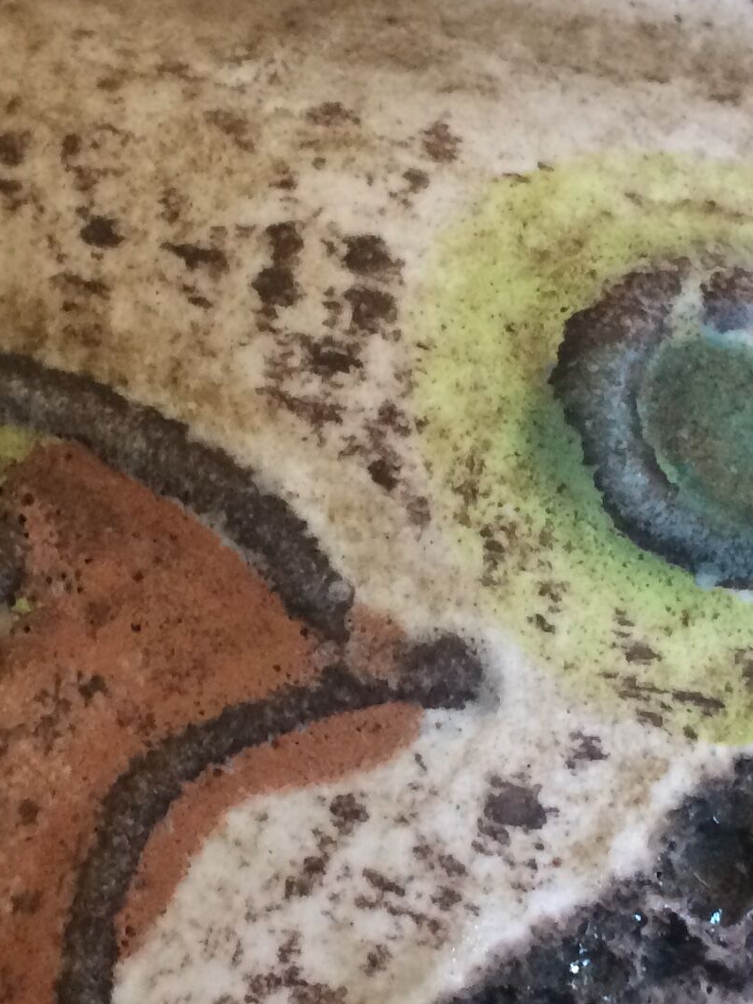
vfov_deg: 21.9
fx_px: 2581
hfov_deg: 16.6
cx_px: 411
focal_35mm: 89
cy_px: 667
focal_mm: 4.15
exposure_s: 1/33
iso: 200
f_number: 2.2
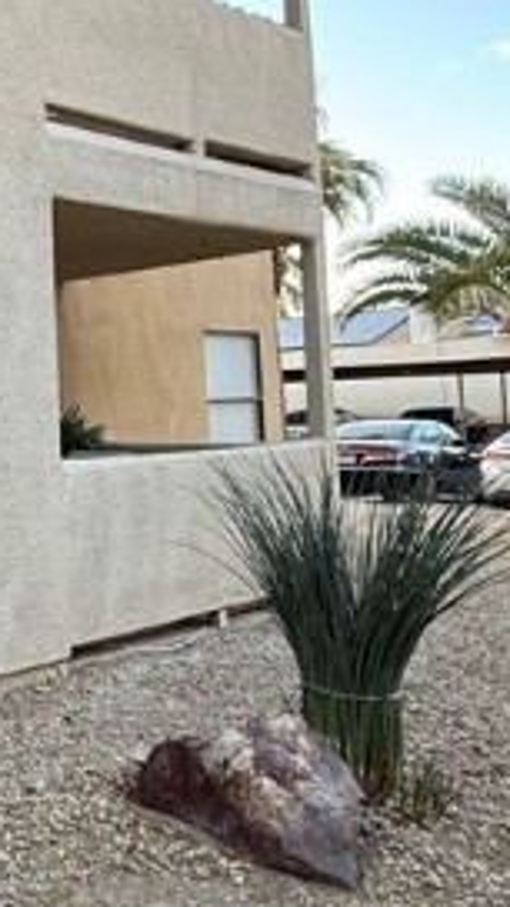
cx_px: -230
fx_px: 1034
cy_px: 370
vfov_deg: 47.1
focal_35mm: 43
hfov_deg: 23.1
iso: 125
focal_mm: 2.22
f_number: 2.2
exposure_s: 1/99
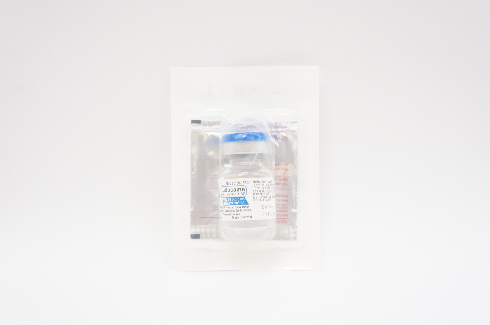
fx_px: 551
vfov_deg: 32.9
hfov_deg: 48.0
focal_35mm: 40
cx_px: 245
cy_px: 162
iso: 400
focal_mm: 27
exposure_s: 1/60
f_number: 5
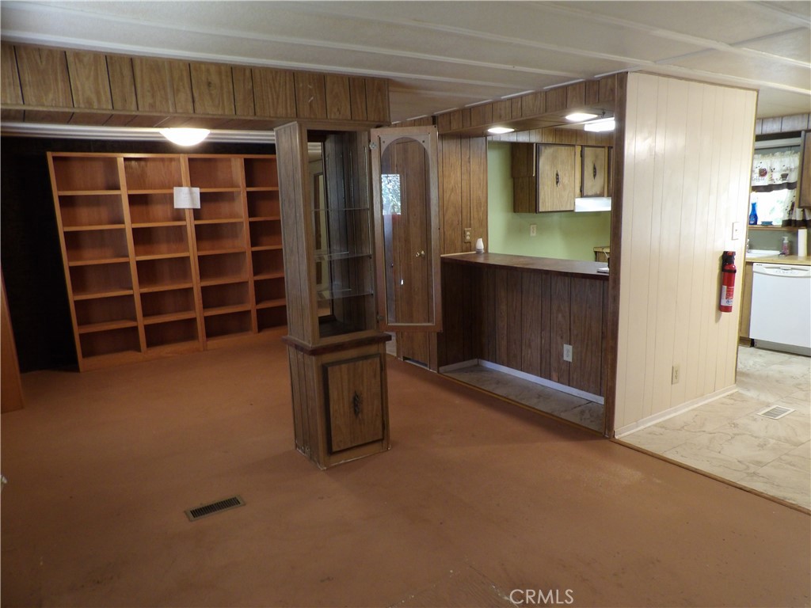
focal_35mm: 24
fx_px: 562
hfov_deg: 71.6
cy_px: 304
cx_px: 406
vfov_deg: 56.8
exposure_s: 1/17
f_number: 3.2
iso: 275
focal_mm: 4.3
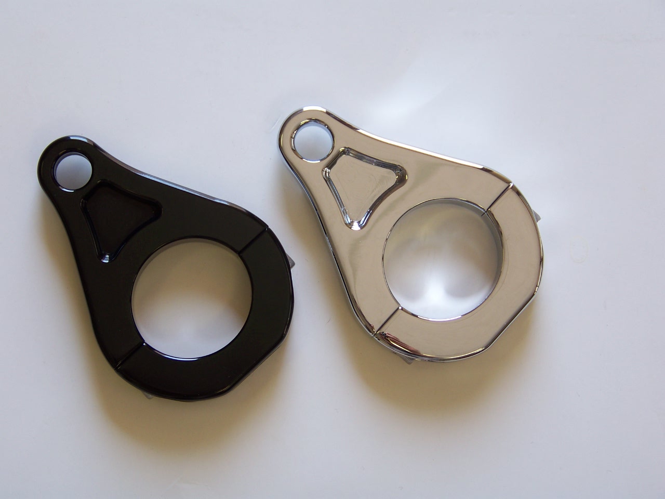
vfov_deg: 12.8
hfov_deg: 17.0
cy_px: 250
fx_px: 2228
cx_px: 332
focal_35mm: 116
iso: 64
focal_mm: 19.3
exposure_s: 1/50
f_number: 3.2
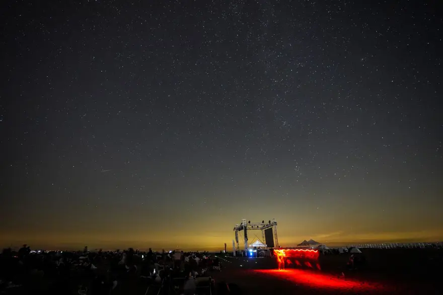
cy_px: 148
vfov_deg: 73.7
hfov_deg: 96.8
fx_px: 197
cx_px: 222
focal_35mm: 16
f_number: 2.8
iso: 3200
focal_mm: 16
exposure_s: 10
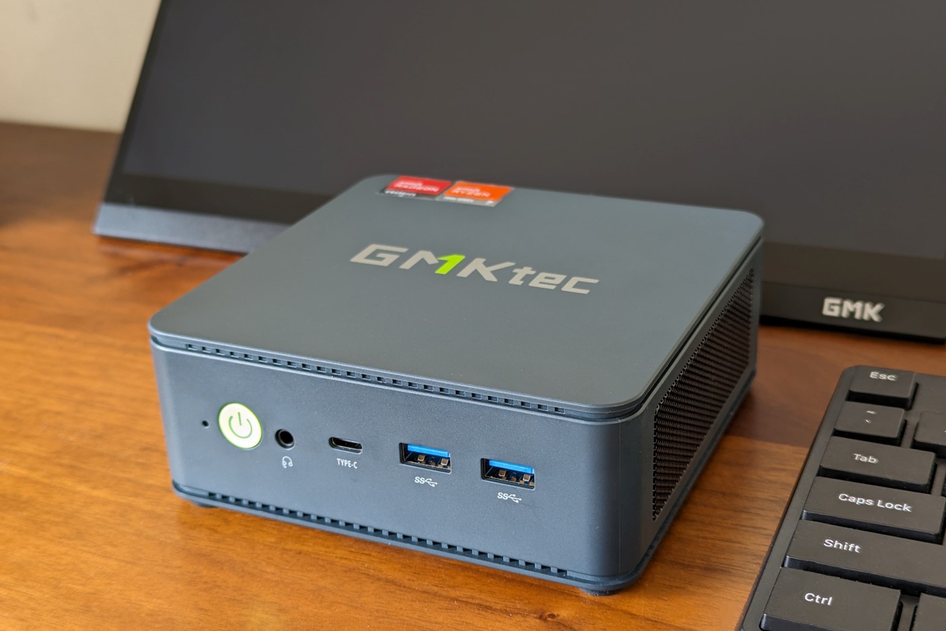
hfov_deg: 38.9
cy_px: 335
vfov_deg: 26.5
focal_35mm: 51
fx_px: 1340
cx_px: 478
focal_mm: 6.81
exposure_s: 1/24
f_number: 1.85
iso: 42
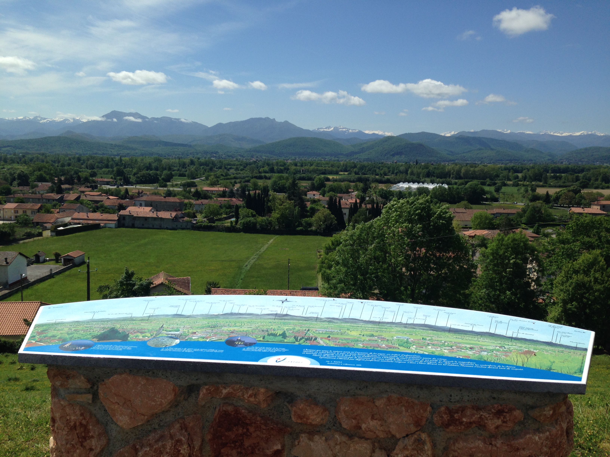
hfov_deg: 55.4
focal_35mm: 33
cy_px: 228
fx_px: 582
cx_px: 305
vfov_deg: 42.9
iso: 50
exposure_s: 1/2358
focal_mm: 4.12
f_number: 2.4
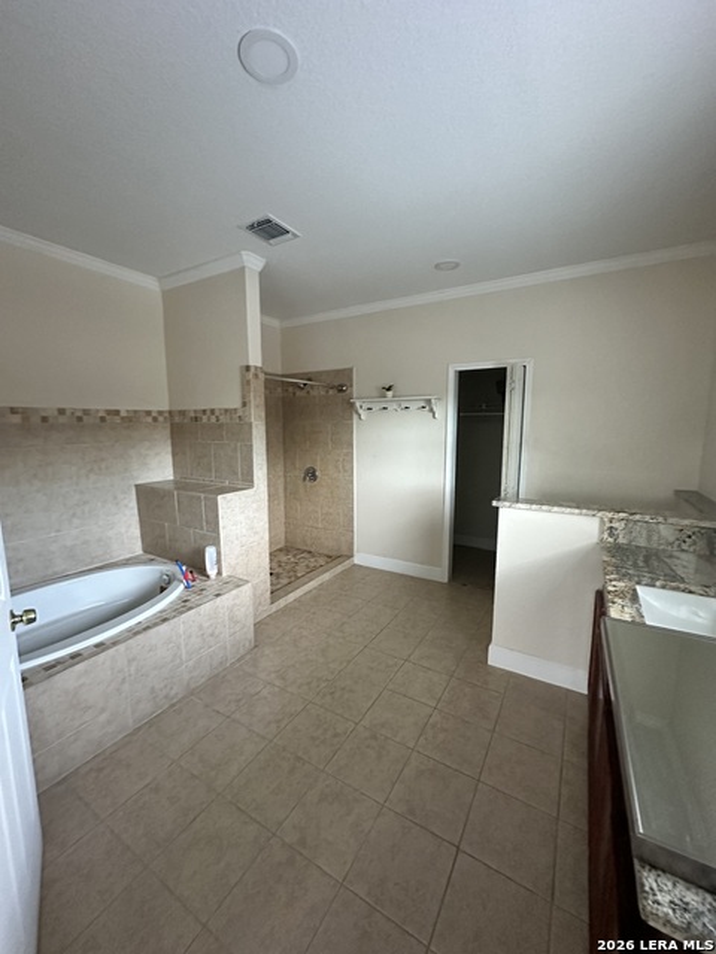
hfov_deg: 85.7
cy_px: 477
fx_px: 386
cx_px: 358
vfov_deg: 102.1
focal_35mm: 14
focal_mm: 2.22
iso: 1000
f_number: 2.2
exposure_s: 1/60
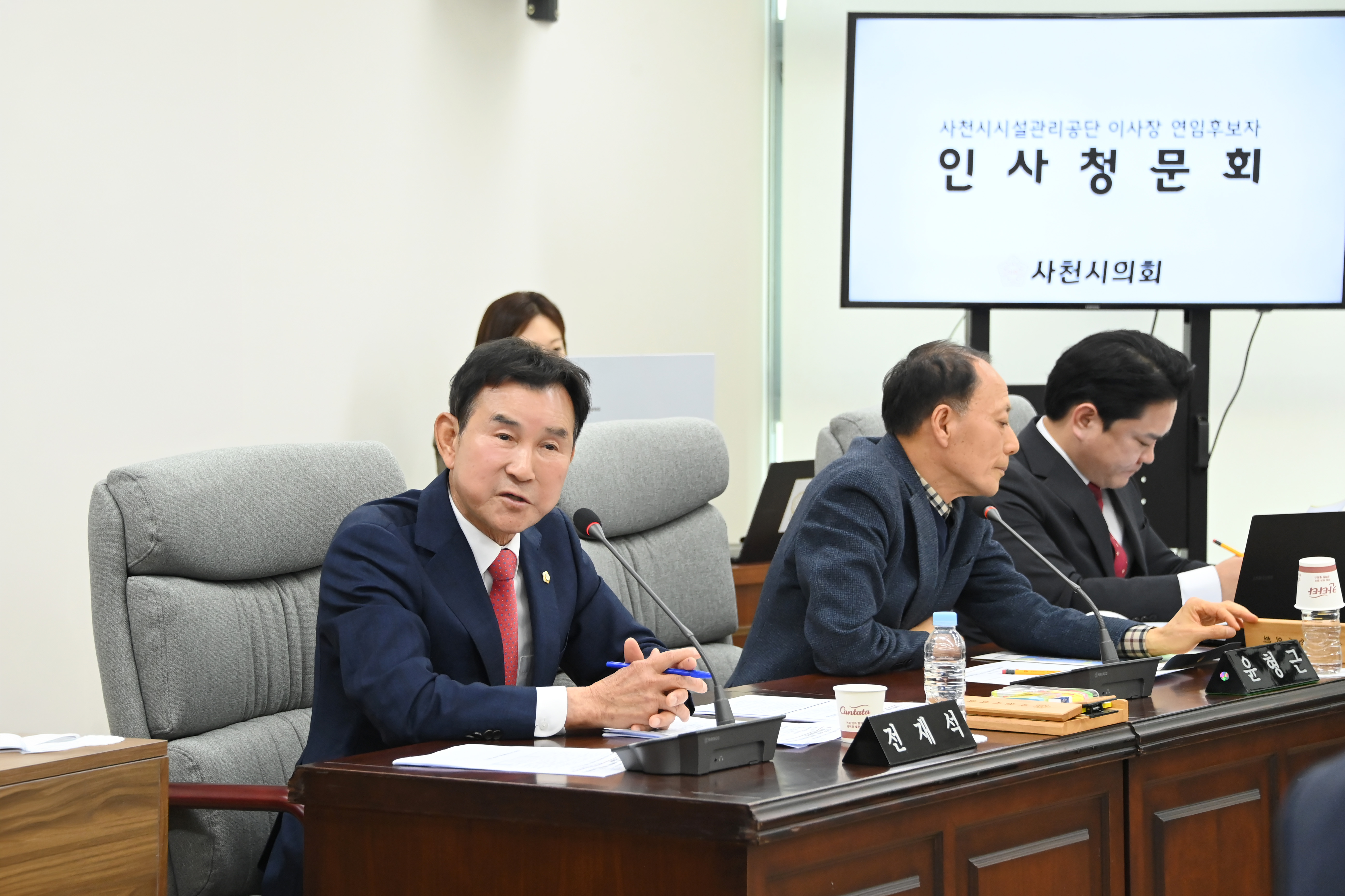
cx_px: 672
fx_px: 3923
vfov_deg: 13.0
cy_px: 448
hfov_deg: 19.5
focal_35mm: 105
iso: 3200
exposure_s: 1/200
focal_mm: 105
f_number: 5.6
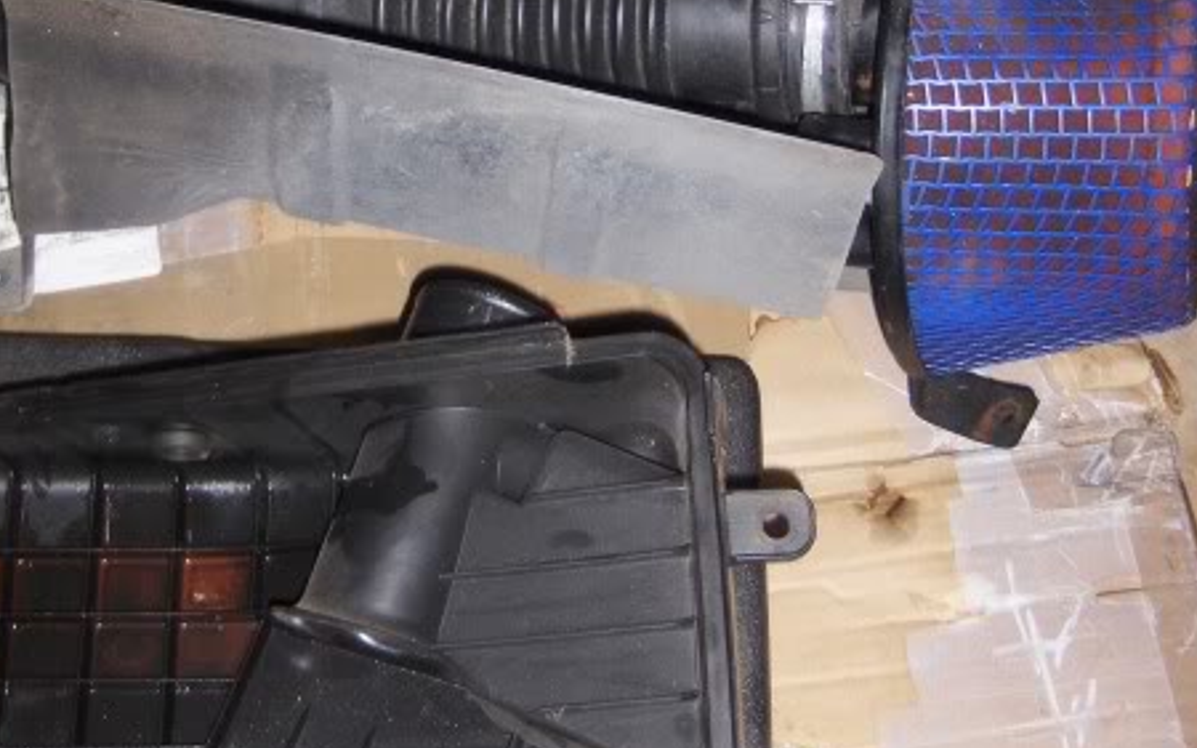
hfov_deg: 31.1
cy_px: 61
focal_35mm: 66
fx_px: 2153
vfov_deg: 19.3
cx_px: 598
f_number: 2.8
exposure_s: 1/60
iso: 100
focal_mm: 7.5
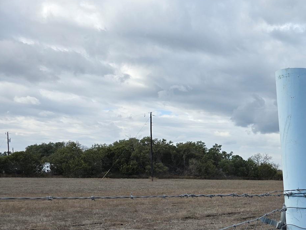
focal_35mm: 51
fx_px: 451
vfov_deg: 27.8
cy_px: 192
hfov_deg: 32.8
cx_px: 338
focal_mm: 6.3
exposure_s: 1/435
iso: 12
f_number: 1.7
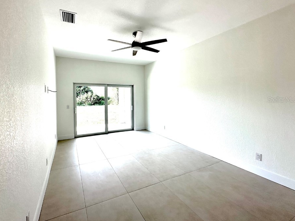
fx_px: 136
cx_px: 130
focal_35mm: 16
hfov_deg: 94.1
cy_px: 99
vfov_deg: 77.9
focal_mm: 2.22
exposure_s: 1/288
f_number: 2.2
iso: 40
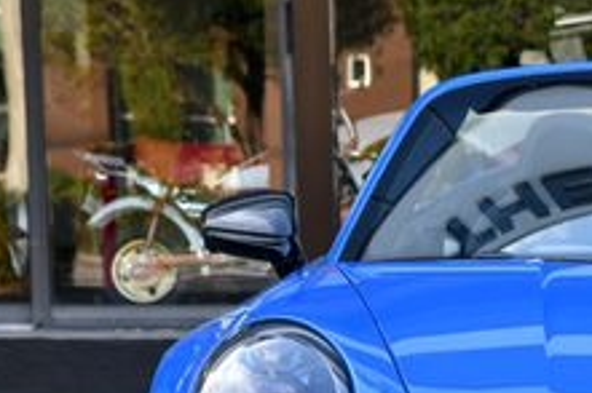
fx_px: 3336
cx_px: 737
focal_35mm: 203
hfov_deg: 10.0
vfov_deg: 6.7
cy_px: 475
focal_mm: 70
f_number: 6.3
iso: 400
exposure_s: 1/200
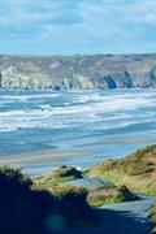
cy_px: 70
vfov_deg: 9.8
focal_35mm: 209
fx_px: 1358
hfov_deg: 6.6
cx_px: 13
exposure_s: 1/200
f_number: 7.1
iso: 100
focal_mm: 50
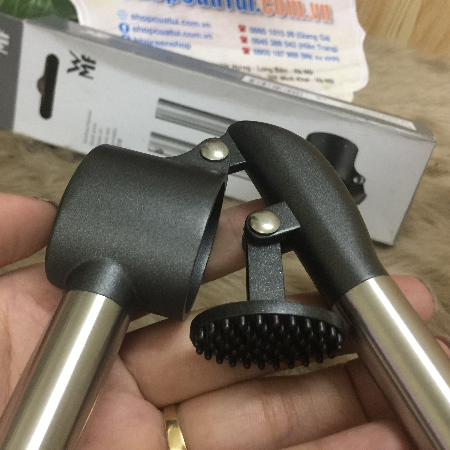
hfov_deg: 44.9
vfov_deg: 44.9
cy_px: 207
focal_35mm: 37
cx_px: 213
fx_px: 544
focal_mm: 4.15
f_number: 2.2
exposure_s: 1/10
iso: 125
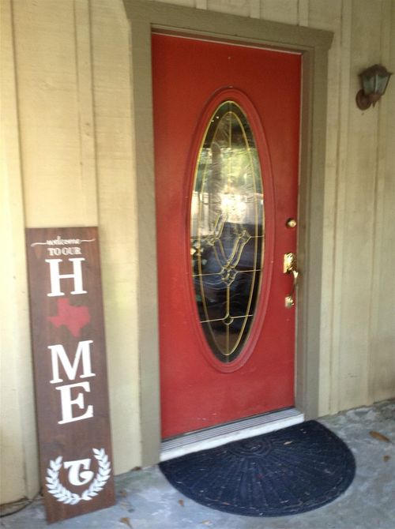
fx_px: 504
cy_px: 264
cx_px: 198
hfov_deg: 42.8
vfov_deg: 55.4
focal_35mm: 33
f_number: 2.4
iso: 64
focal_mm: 3.3
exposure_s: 1/25
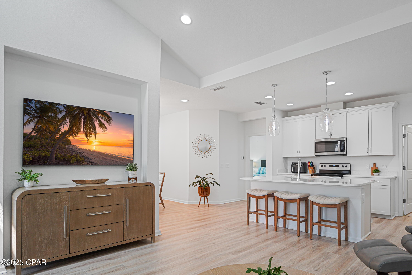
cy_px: 138
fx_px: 249
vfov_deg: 57.8
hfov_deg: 79.2
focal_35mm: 22
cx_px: 206
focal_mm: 14.5
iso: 100
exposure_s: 1/20
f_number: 4
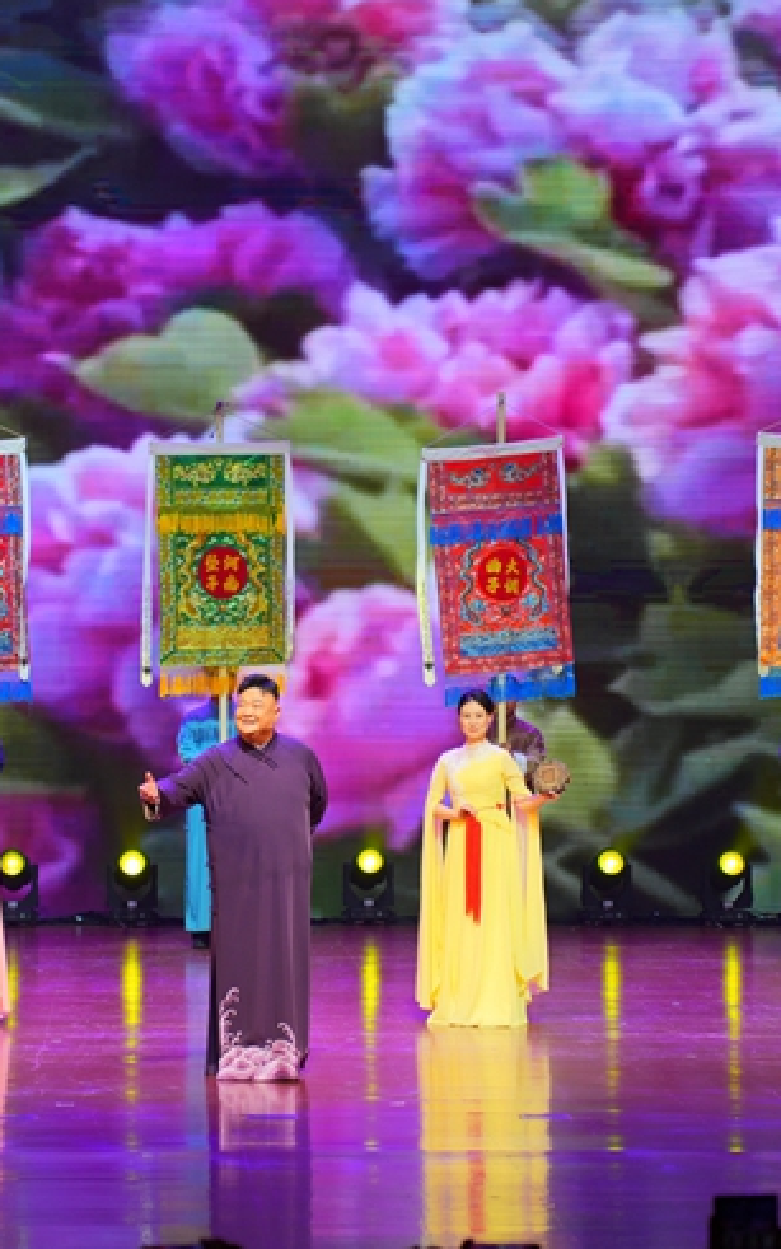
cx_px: 271
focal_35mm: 135
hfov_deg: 9.7
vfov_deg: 15.5
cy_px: 638
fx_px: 4596
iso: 100
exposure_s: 1/125
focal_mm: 75
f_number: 2.8
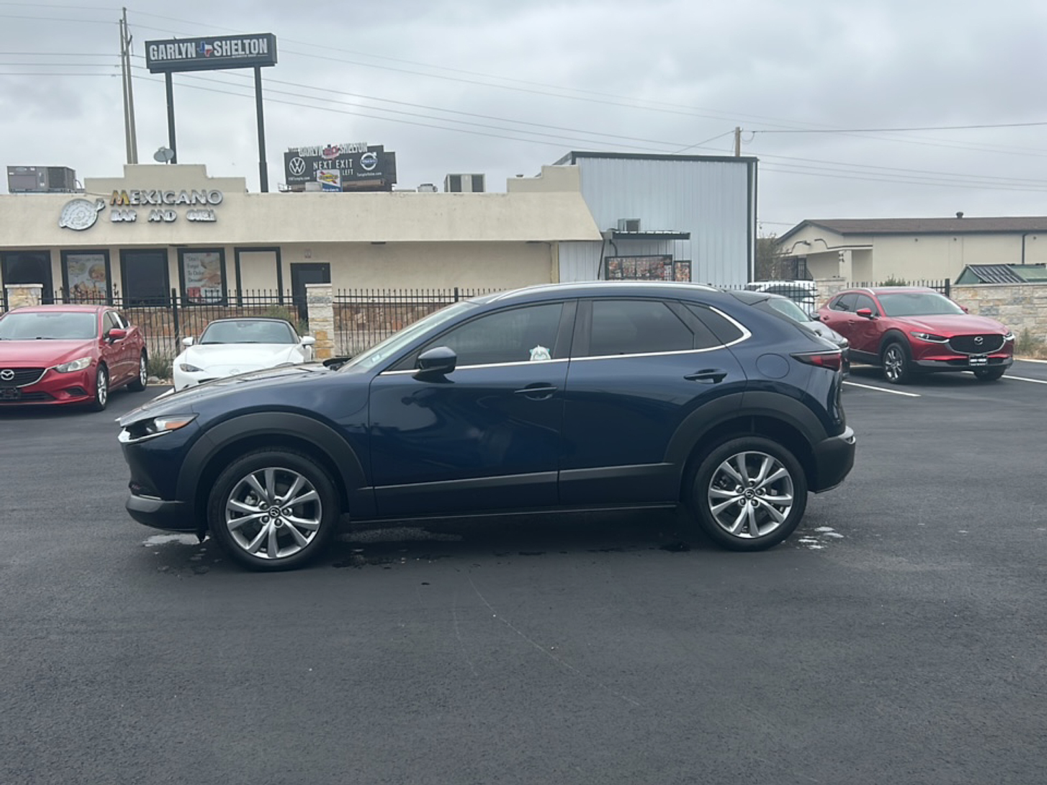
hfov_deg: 65.3
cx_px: 524
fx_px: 817
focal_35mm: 27
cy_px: 392
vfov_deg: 51.4
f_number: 1.5
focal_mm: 5.7
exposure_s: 1/1361
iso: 50
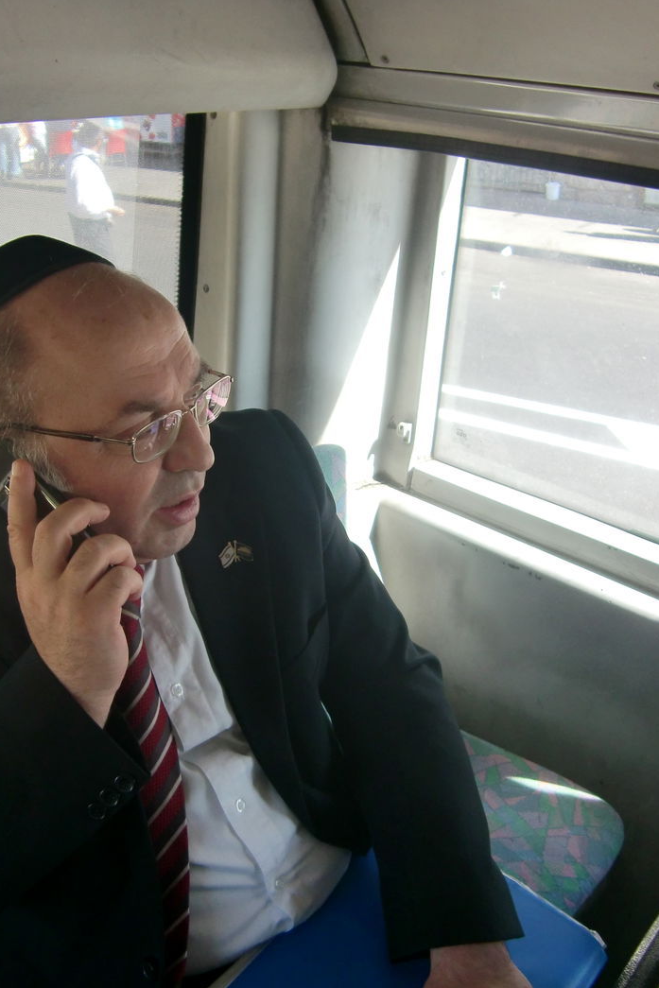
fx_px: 1070
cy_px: 494
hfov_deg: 34.0
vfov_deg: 49.5
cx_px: 242
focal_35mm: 39
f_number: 2.6
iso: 64
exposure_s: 1/125
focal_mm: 4.9
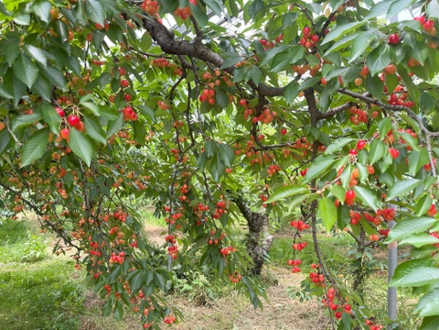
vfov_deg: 53.1
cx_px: 220
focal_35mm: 26
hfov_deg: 67.3
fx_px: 330
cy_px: 165
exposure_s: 1/243
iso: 50
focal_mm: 5.1
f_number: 1.6
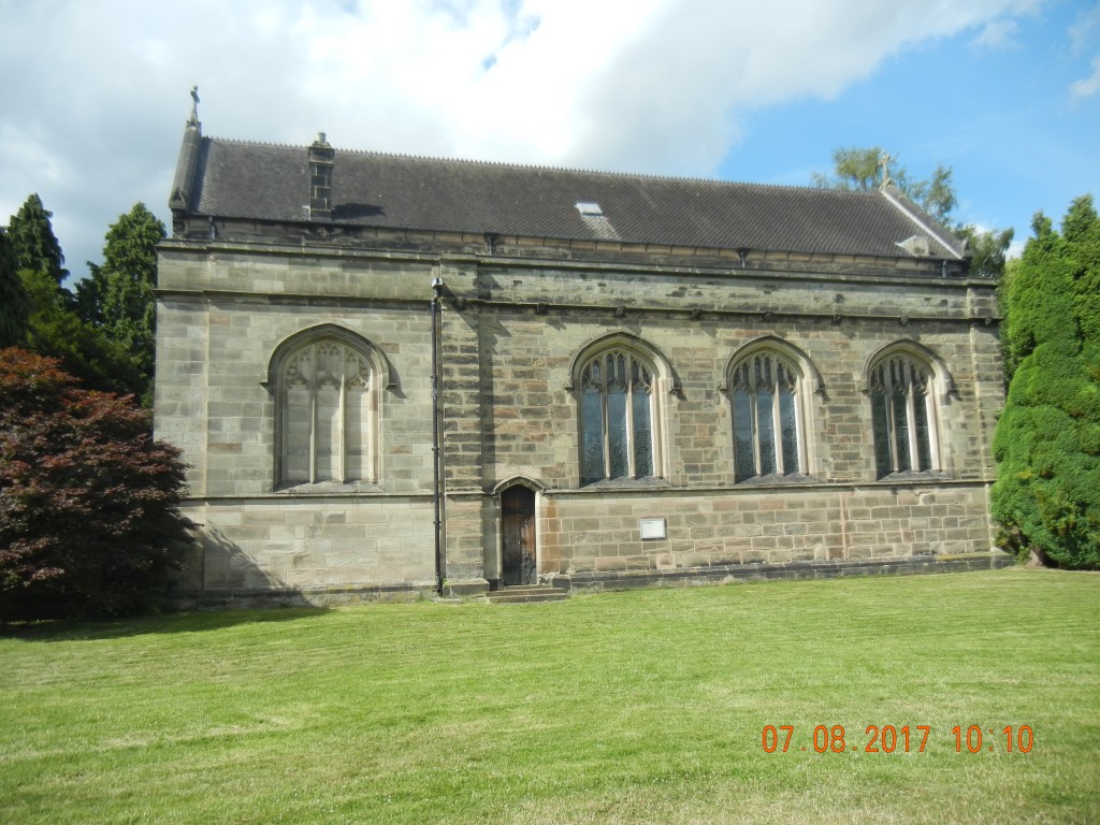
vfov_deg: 46.8
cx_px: 550
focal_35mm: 30
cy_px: 412
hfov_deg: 60.0
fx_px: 953
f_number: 7
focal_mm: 5.4
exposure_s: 1/286
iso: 160
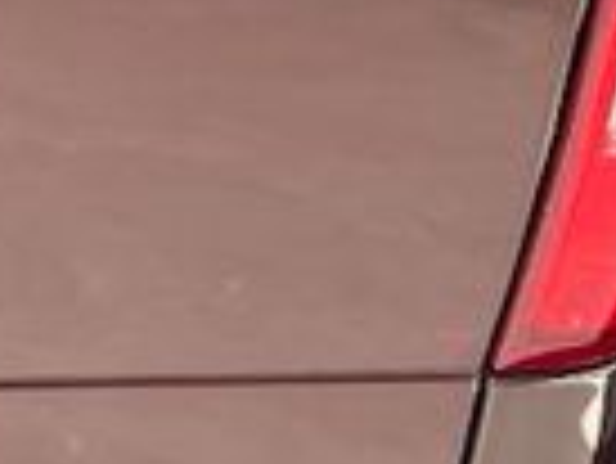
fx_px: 3455
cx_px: -1290
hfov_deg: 8.4
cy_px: -77
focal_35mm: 194
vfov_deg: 7.6
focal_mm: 5.7
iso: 50
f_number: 1.5
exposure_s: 1/241
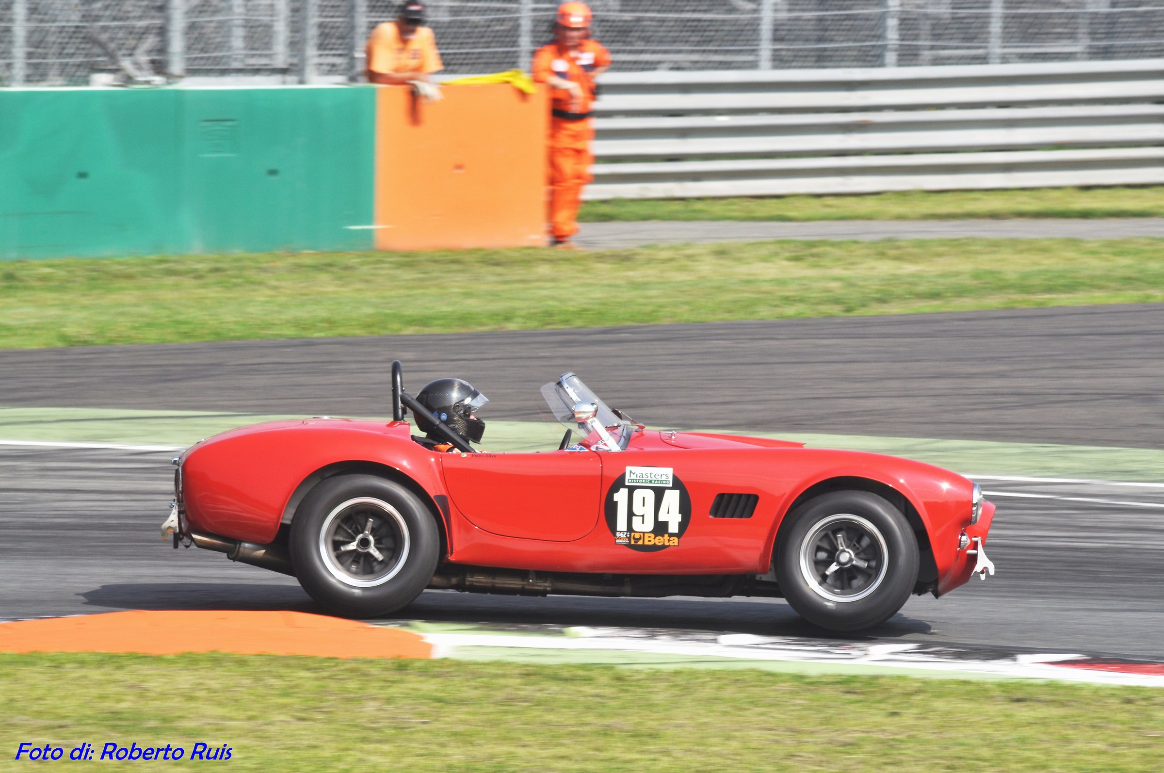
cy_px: 386
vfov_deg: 3.0
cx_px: 582
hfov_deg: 4.6
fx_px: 14532
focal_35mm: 450
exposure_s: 1/400
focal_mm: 300
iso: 200
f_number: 11
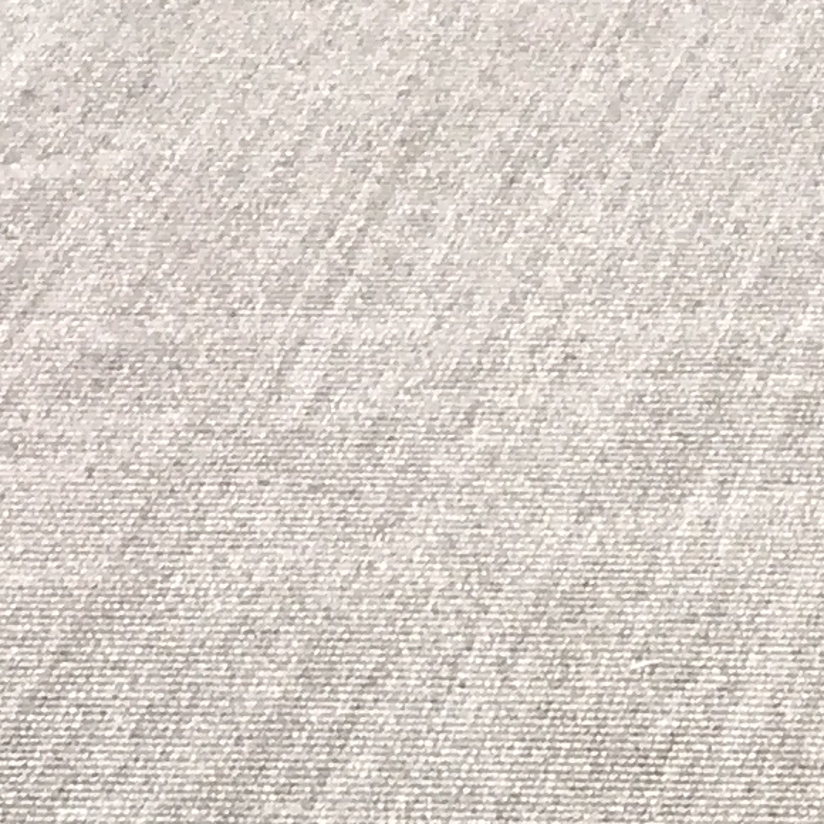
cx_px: 1773
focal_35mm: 172
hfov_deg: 9.4
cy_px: 2164
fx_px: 4632
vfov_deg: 8.9
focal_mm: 3.99
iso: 25
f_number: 1.8
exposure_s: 1/50
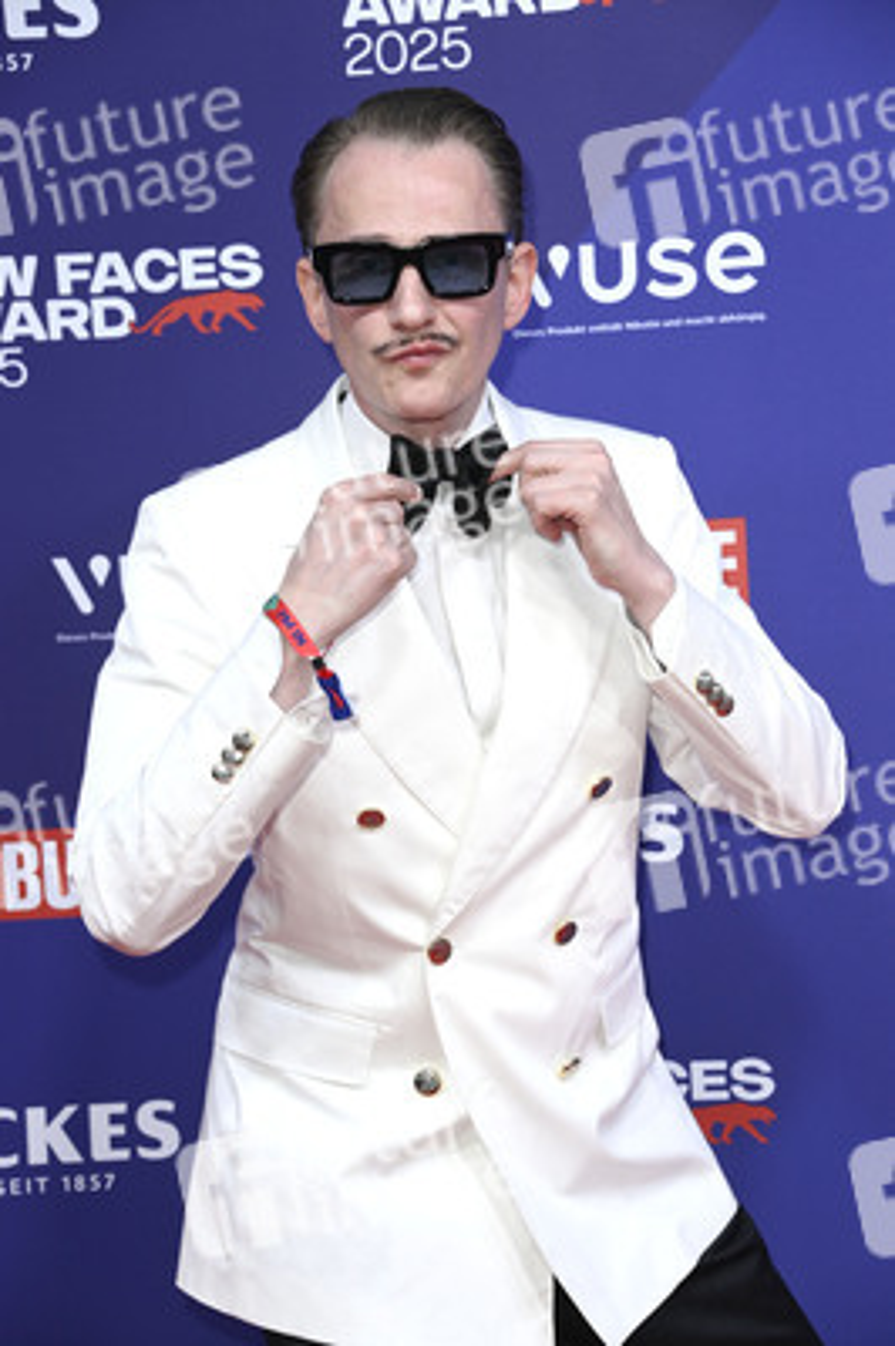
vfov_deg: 22.6
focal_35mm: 90
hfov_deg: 15.2
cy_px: 673
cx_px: 448
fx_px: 3362
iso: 800
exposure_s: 1/250
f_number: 5.6
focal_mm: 90
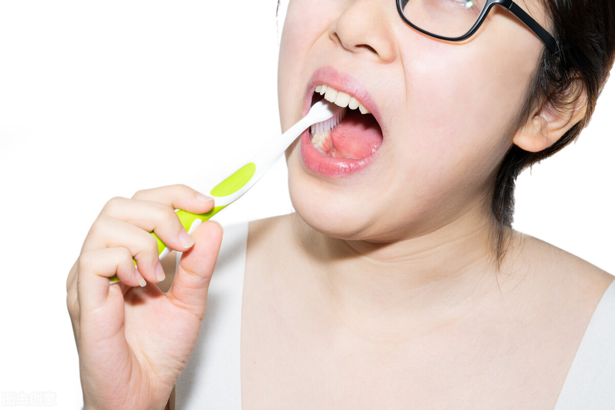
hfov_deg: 23.9
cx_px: 308
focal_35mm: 85
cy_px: 205
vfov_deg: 16.1
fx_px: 1452
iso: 800
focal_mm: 85
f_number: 10
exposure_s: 1/160
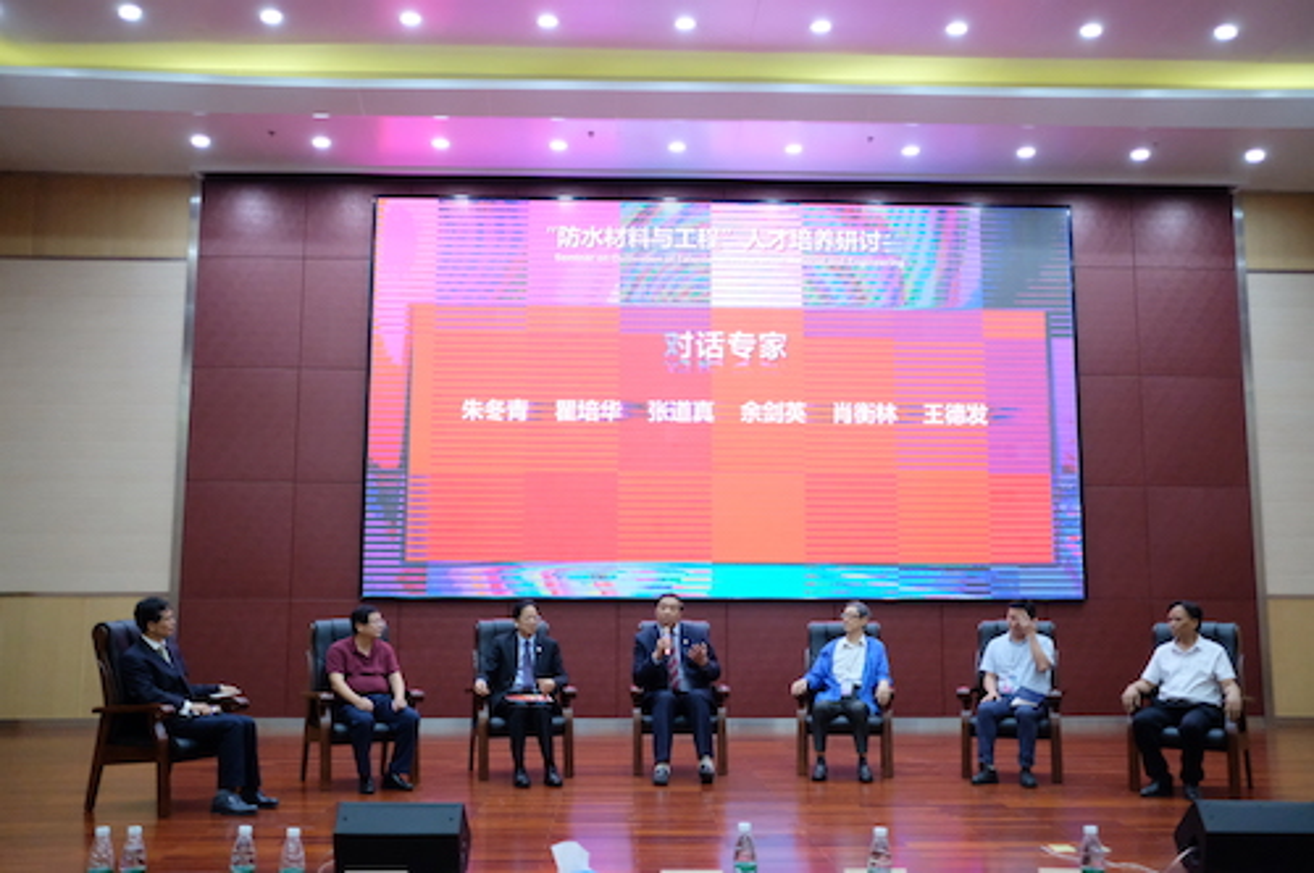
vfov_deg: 37.8
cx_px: 657
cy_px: 436
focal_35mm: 35
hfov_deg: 54.5
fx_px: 1276
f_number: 2
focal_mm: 23
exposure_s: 1/500
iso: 5000
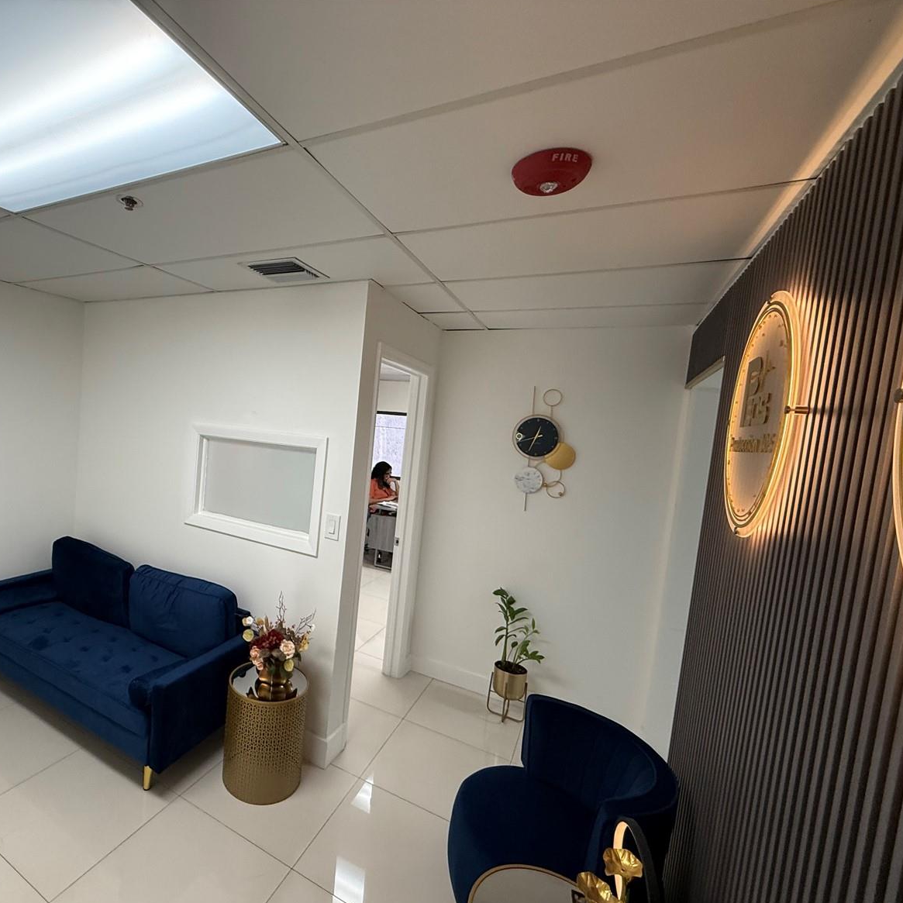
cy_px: 460
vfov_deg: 84.0
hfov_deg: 81.5
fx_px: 502
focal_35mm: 17
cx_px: 312
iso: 250
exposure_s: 1/120
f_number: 2.2
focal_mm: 2.22
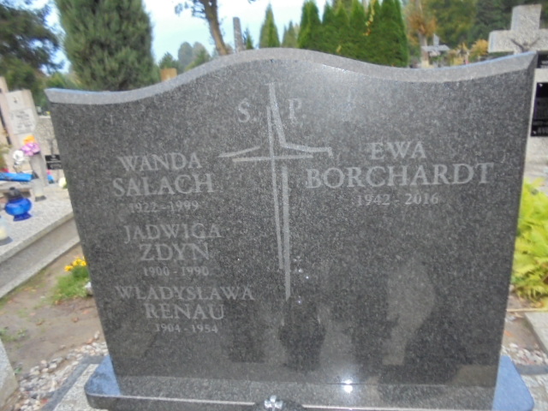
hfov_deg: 67.3
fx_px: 412
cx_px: 274
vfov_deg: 53.1
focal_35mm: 26
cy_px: 206
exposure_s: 1/30
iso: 400
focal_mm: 4.6
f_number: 3.5
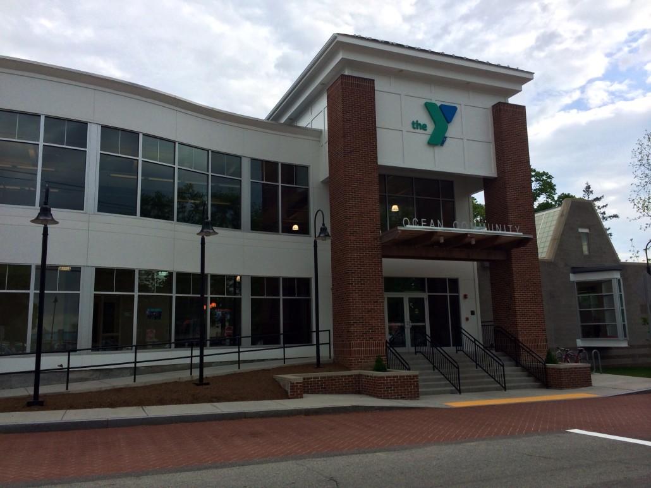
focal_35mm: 30
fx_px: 564
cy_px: 244
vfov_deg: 46.8
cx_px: 326
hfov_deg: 60.0
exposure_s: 1/1282
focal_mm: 4.12
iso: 32
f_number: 2.2
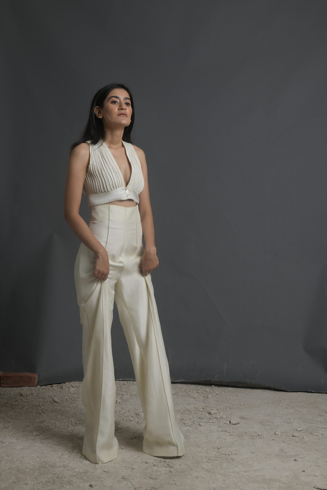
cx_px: 164
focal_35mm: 56
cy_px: 245
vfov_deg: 35.6
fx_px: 763
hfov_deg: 24.2
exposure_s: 1/200
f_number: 11
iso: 100
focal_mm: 56
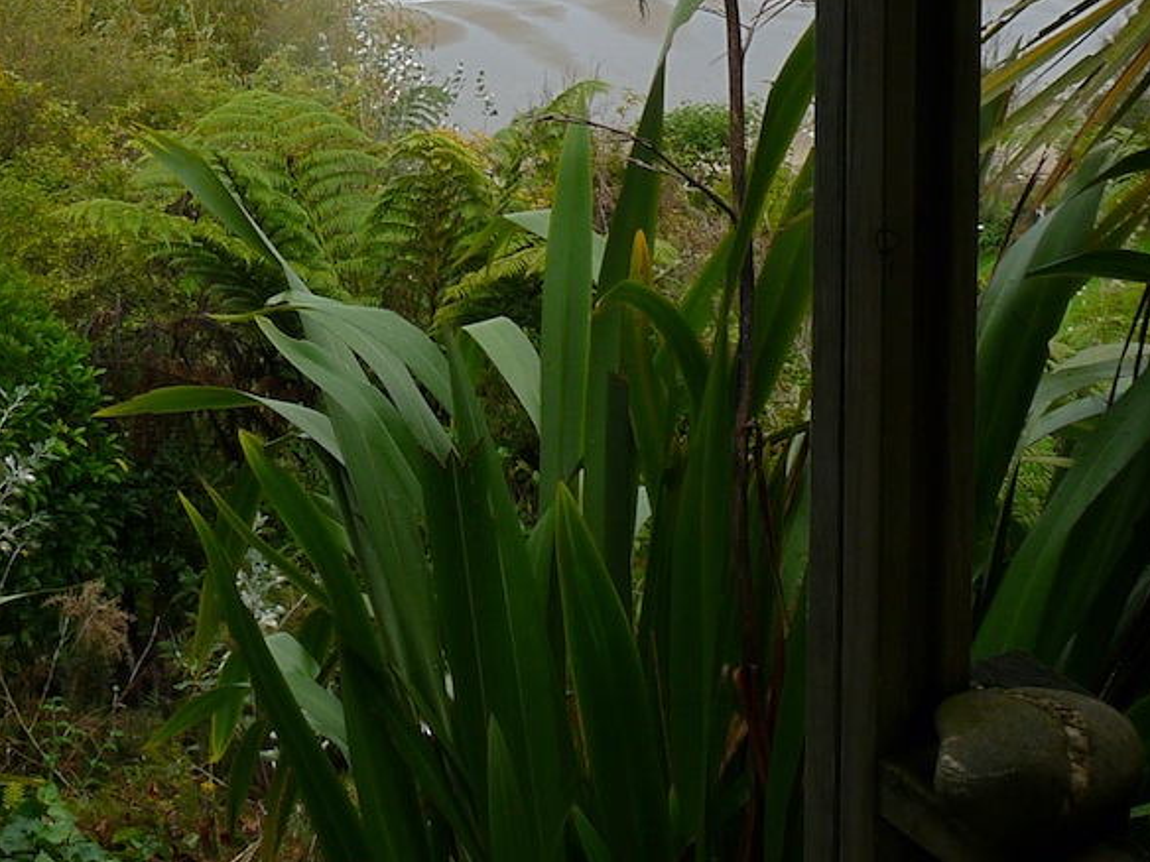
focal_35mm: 68
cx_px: 343
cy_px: -67
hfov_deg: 28.3
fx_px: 2259
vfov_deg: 20.7
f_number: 4
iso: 100
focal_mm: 5.4
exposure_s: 1/125
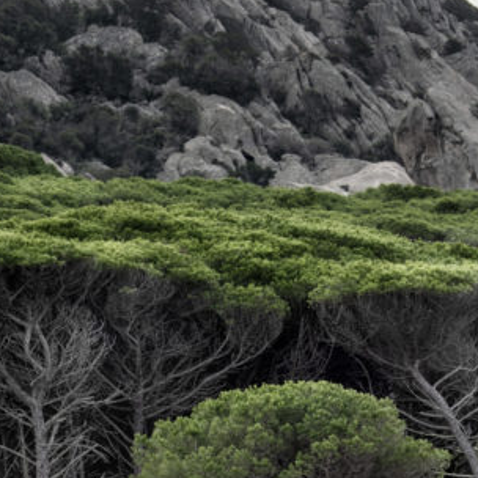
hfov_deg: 6.0
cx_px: 406
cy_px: 355
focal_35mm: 292
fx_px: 4562
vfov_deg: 6.0
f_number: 16
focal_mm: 102
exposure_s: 1/20
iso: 100
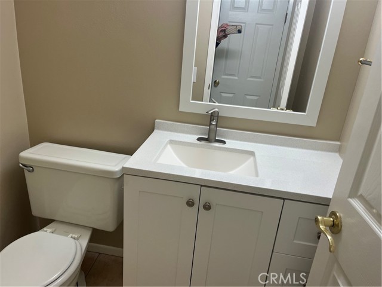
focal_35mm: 26
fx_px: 287
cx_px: 191
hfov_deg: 67.3
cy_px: 144
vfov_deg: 53.1
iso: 100
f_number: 1.6
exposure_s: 1/120
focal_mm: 5.1
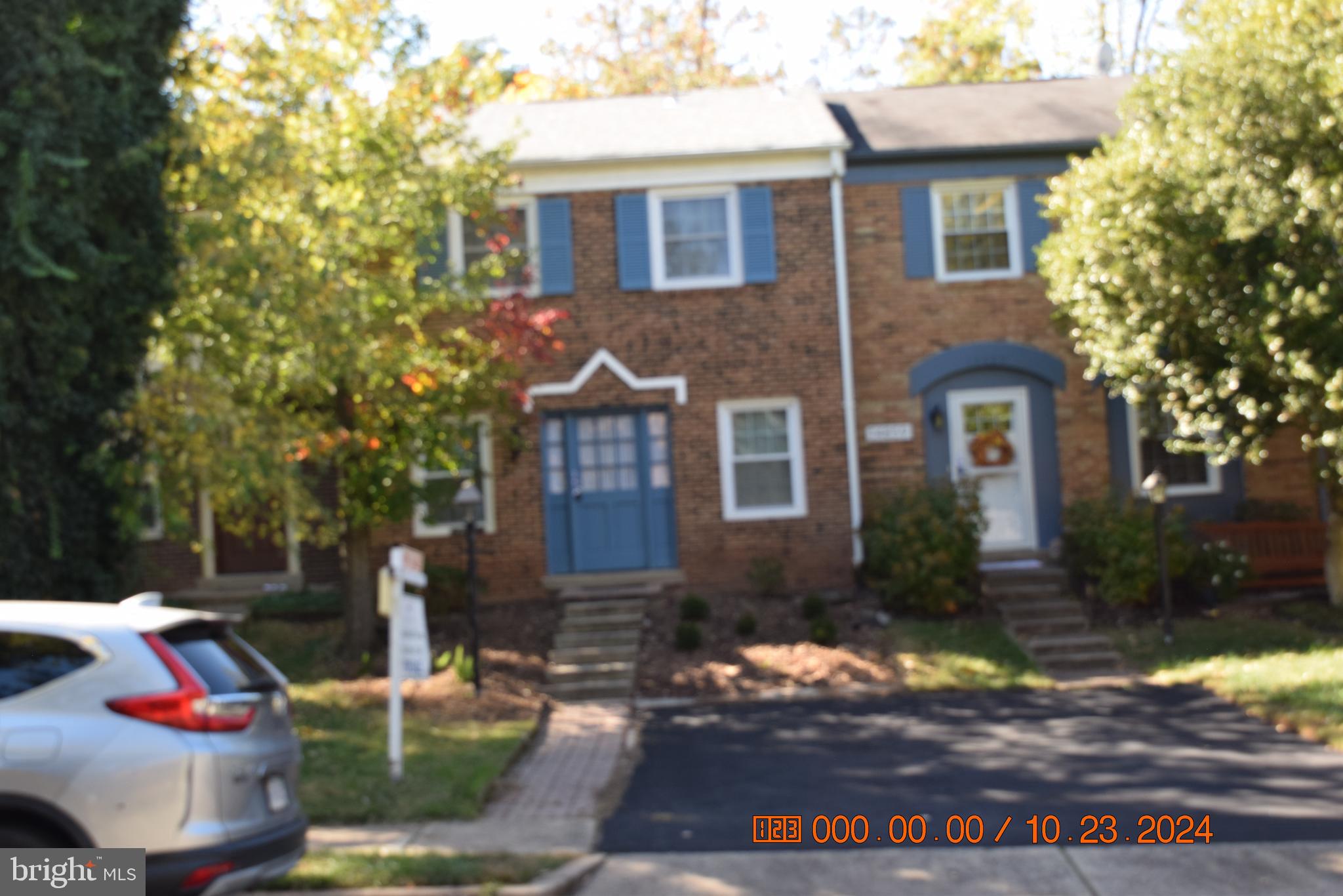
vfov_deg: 29.0
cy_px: 448
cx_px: 672
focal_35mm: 46
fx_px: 1735
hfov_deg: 42.3
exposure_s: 1/200
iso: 400
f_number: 7.1
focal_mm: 31
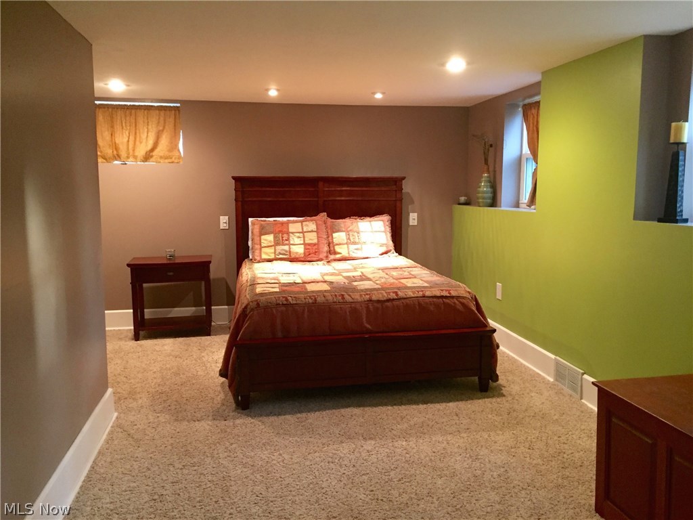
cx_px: 346
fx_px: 581
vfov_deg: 48.2
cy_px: 260
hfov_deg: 61.7
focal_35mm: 29
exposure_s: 1/17
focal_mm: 4.15
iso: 250
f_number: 2.2
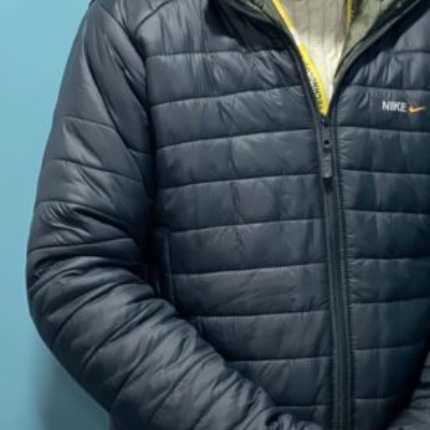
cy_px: 15
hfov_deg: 15.6
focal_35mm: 111
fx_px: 1560
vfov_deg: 15.4
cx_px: 348
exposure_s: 1/33
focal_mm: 6
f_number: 2
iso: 200
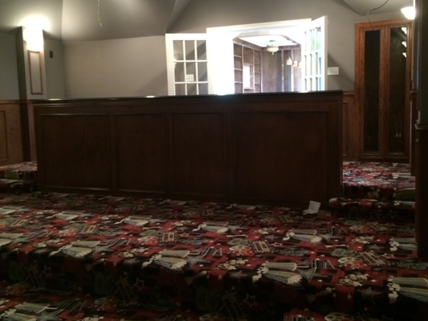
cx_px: 225
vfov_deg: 39.6
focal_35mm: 36
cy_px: 139
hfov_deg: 51.3
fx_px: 445
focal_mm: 4.12
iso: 320
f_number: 2.2
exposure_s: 1/17
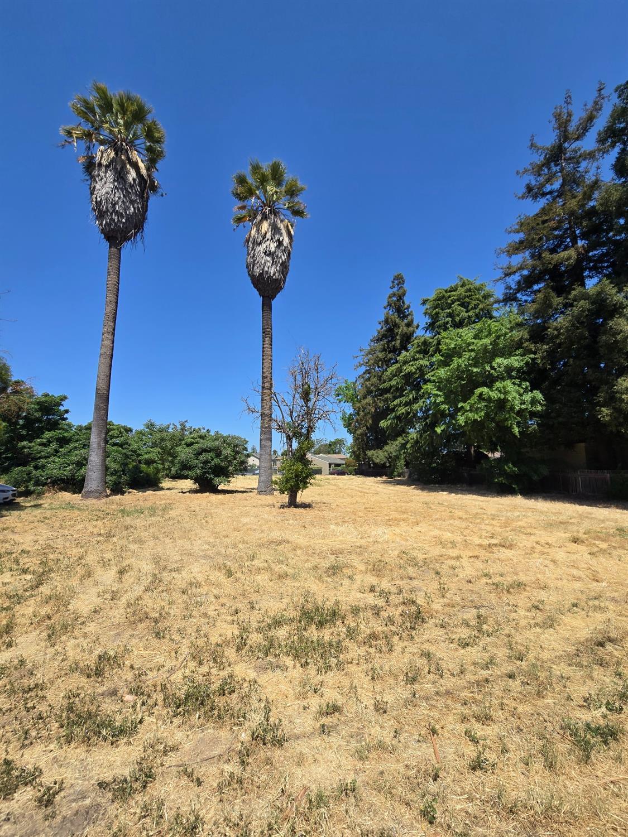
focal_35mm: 13
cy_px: 418
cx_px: 314
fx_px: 314
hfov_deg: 89.9
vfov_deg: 106.2
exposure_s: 1/2544
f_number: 2.2
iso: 50
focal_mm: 2.2
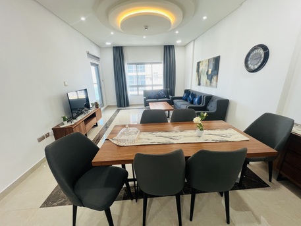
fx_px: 113
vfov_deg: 89.9
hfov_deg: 106.2
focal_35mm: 13
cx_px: 150
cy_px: 113
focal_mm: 1.57
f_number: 1.8
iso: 125
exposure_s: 1/100
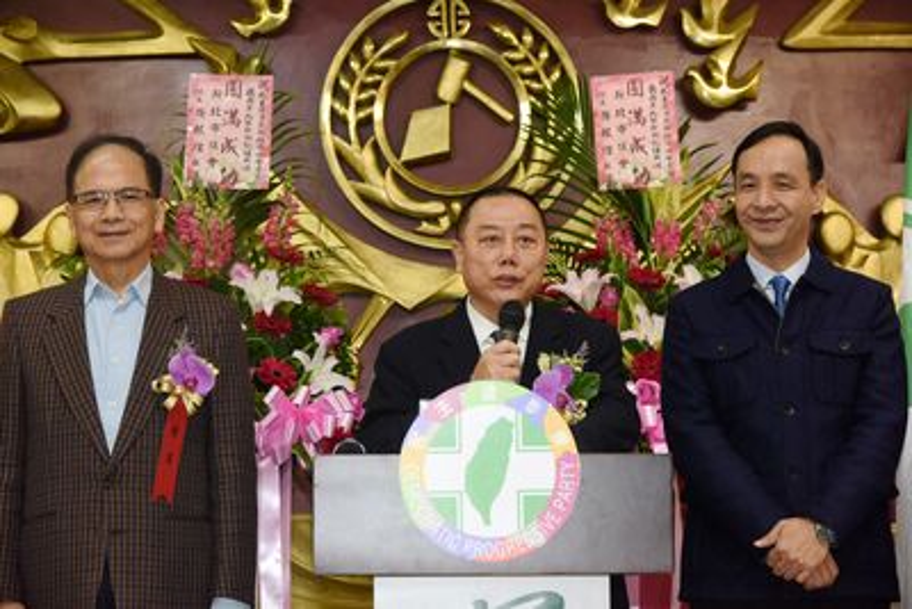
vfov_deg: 16.1
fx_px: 2154
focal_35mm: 85
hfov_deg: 23.9
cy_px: 304
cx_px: 456
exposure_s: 1/60
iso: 2000
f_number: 5.6
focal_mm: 85
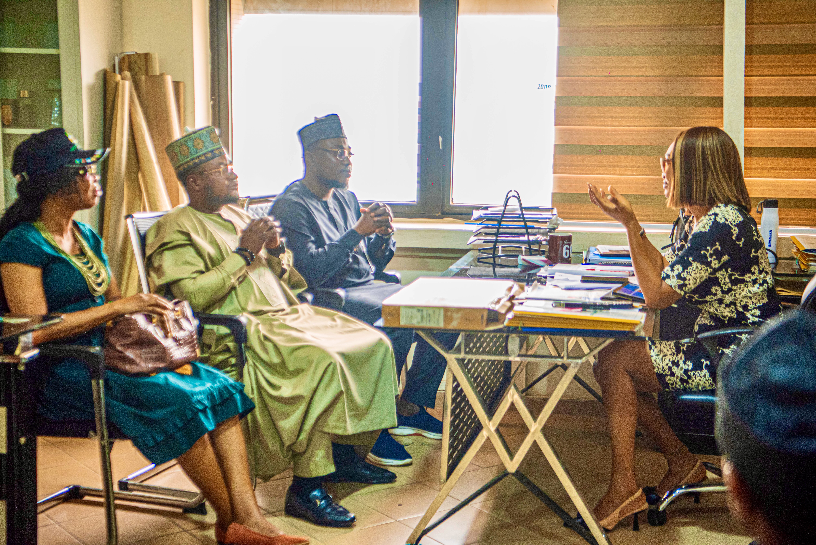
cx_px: 408
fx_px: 1270
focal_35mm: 56
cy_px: 272
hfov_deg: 35.6
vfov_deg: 24.2
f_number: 3.2
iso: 1000
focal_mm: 56
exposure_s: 1/100
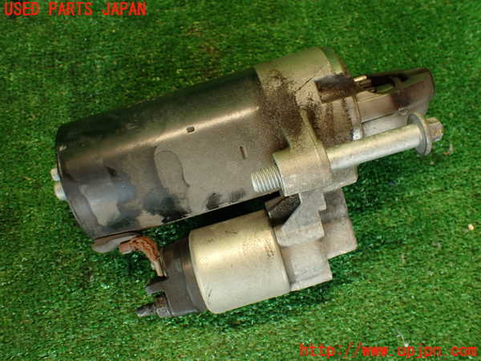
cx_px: 240
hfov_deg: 56.8
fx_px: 445
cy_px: 180
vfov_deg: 44.2
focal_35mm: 32
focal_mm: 5.79
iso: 200
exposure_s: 1/30
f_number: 2.4
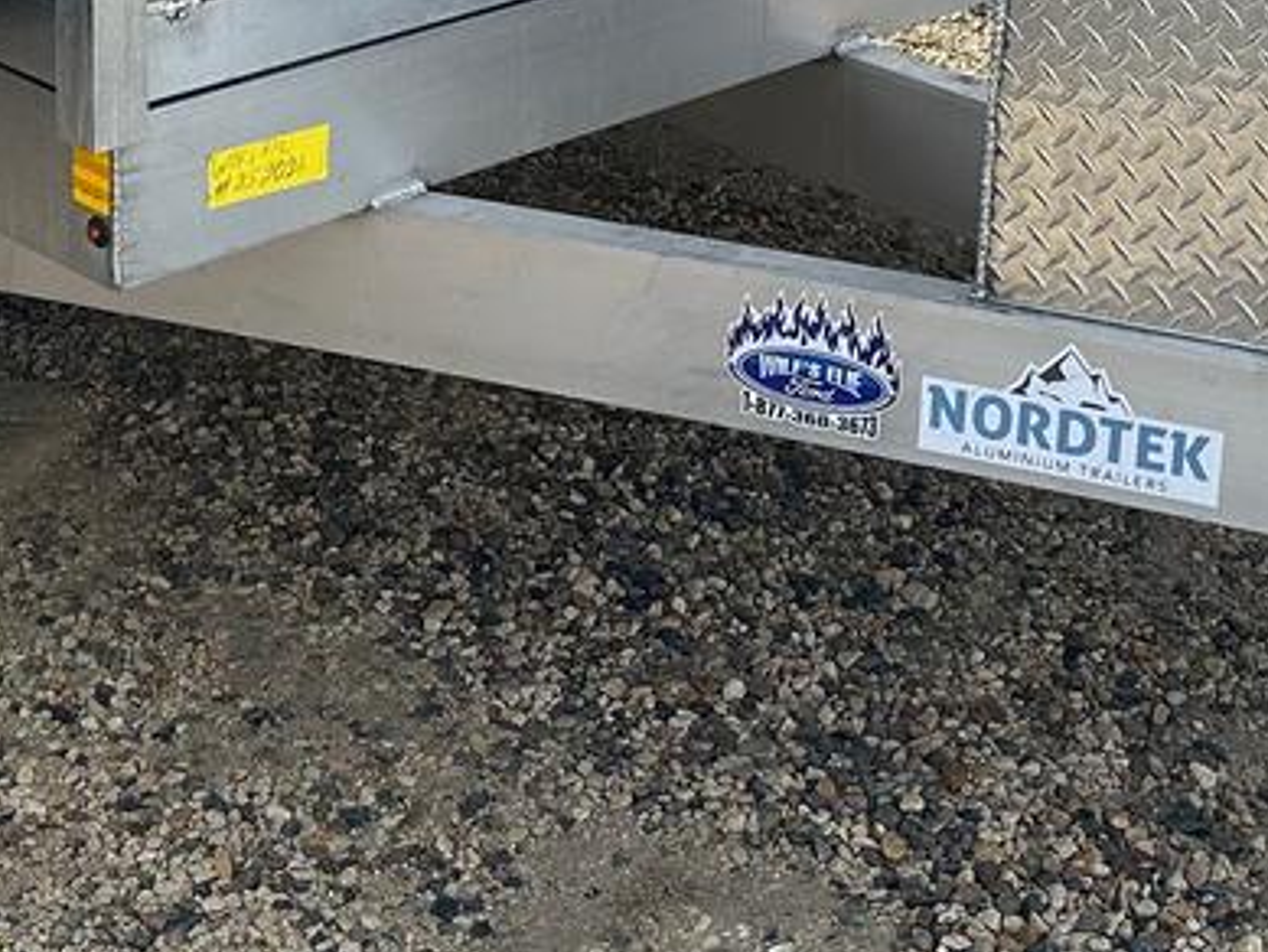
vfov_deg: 18.1
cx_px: 662
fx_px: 2895
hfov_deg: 24.7
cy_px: -62
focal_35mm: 79
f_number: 1.78
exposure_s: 1/2252
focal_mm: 6.86
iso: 80
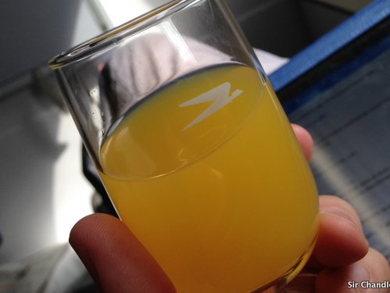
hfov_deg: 47.8
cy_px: 127
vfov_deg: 36.8
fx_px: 440
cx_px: 199
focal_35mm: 39
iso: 50
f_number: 2.4
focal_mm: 4.12
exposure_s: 1/278
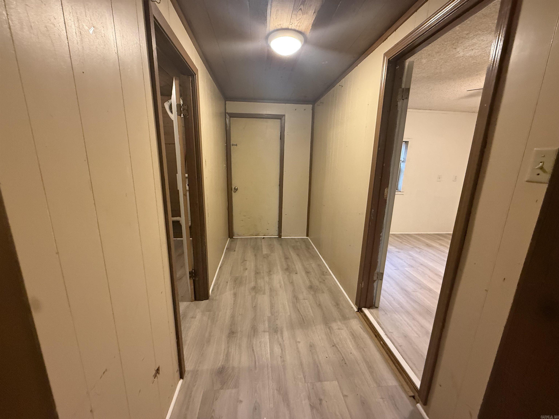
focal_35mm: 14
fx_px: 226
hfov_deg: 102.1
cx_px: 280
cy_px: 210
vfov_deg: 85.7
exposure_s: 1/60
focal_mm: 2.22
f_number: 2.2
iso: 500
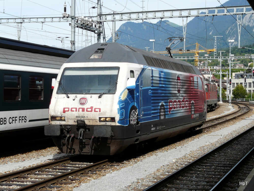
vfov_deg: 20.7
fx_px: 521
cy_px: 96
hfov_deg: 27.4
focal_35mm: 71
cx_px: 127
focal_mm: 11.7
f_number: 5.6
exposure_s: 1/320
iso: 100
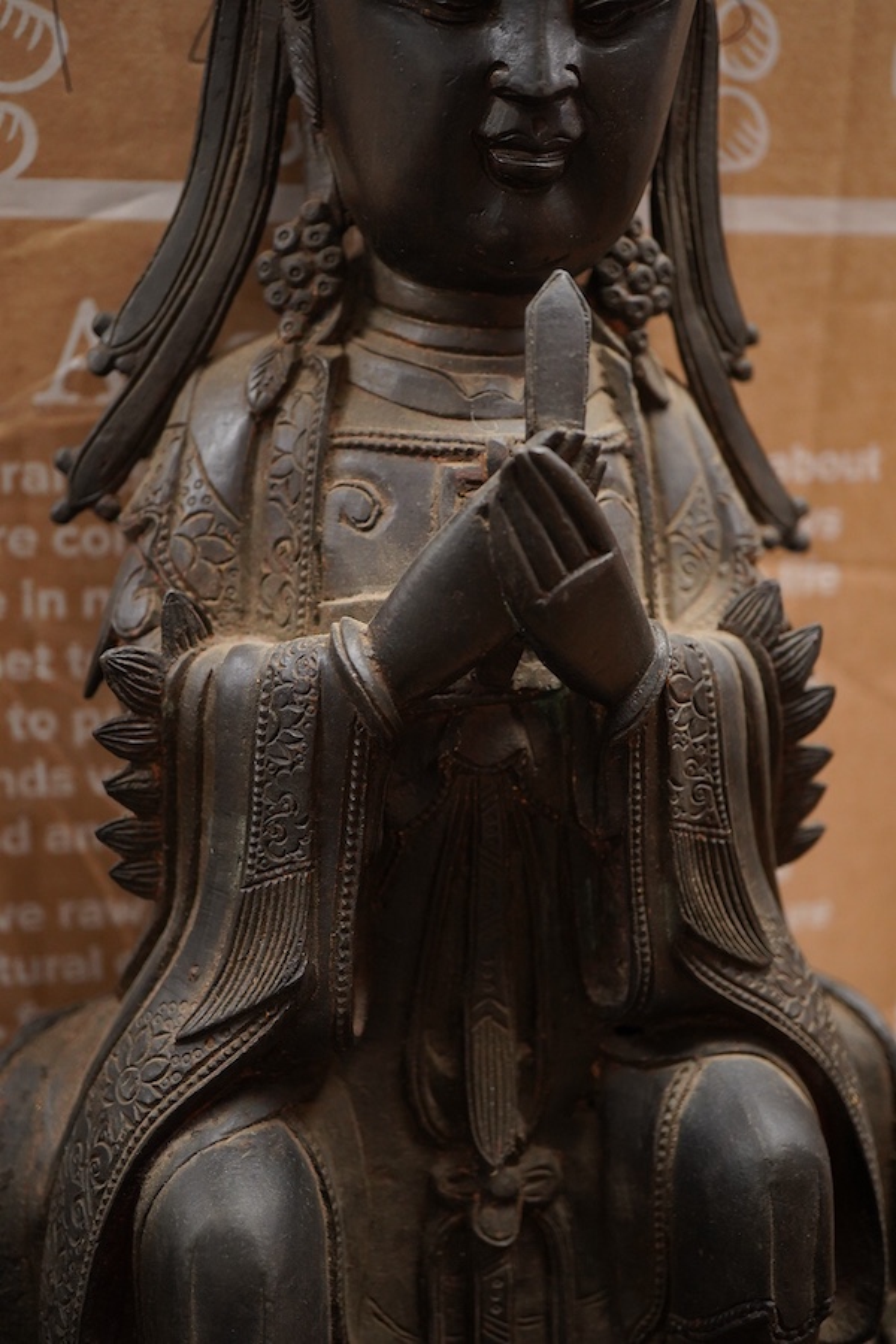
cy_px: 672
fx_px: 1680
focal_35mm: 45
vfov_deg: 43.6
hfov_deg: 29.9
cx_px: 448
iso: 1250
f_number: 5.6
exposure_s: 1/125
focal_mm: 30
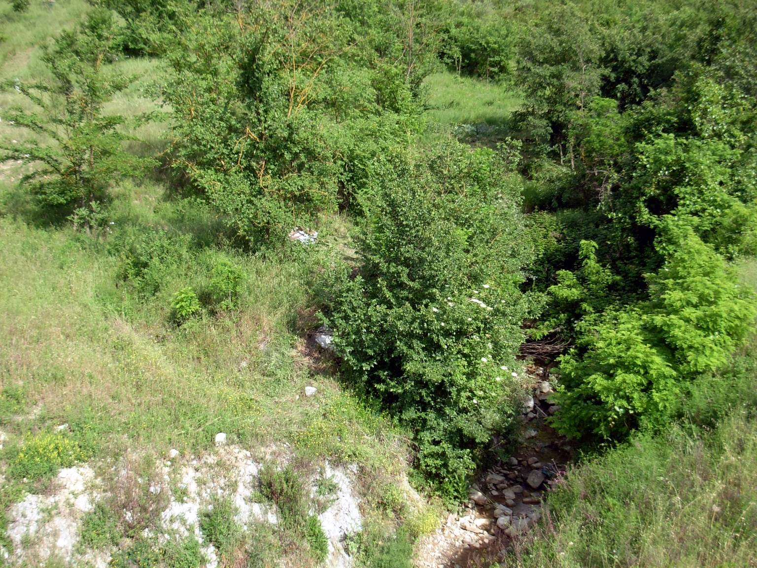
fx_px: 831
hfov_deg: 49.0
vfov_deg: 37.7
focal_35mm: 38
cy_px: 284
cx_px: 378
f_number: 2.9
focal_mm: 6.3
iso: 79
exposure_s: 1/627
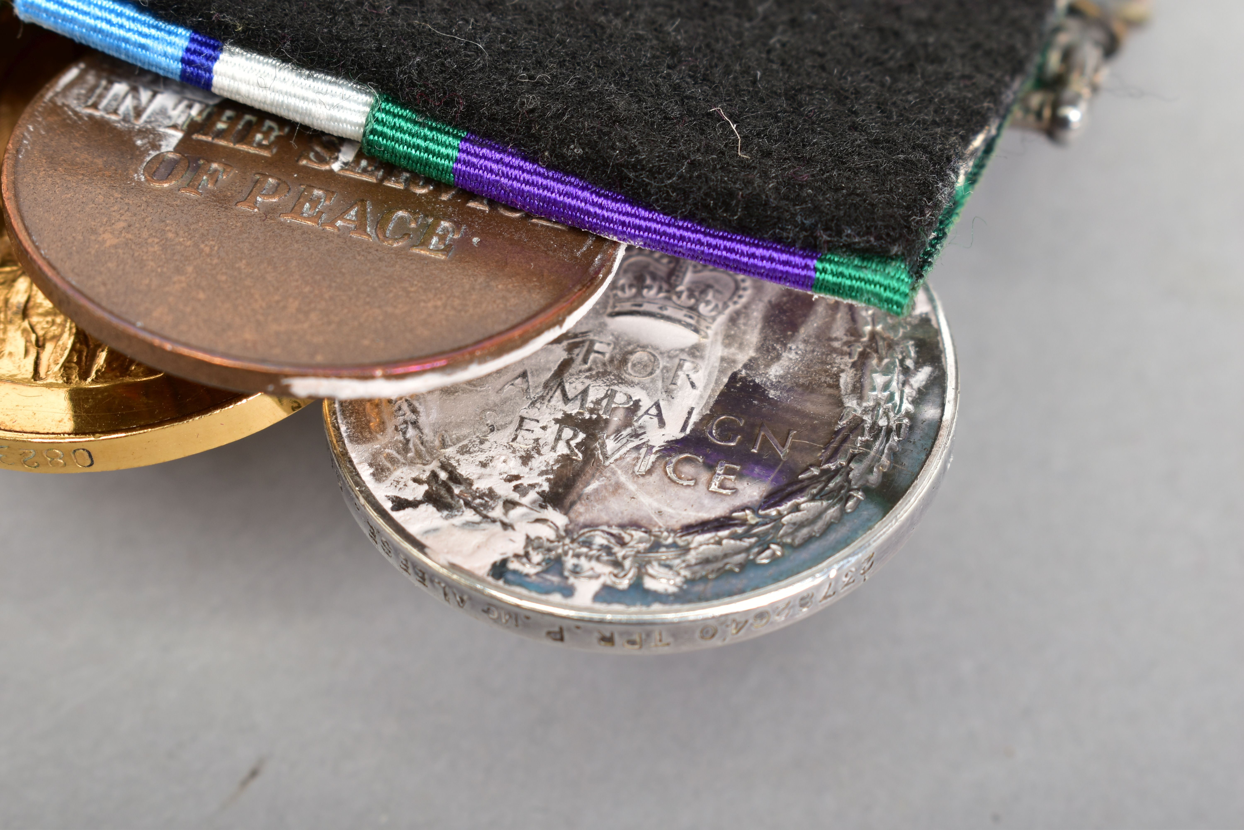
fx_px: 2851
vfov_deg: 16.6
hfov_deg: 24.6
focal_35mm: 82
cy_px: 415
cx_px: 622
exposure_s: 1/100
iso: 100
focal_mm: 55
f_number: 10
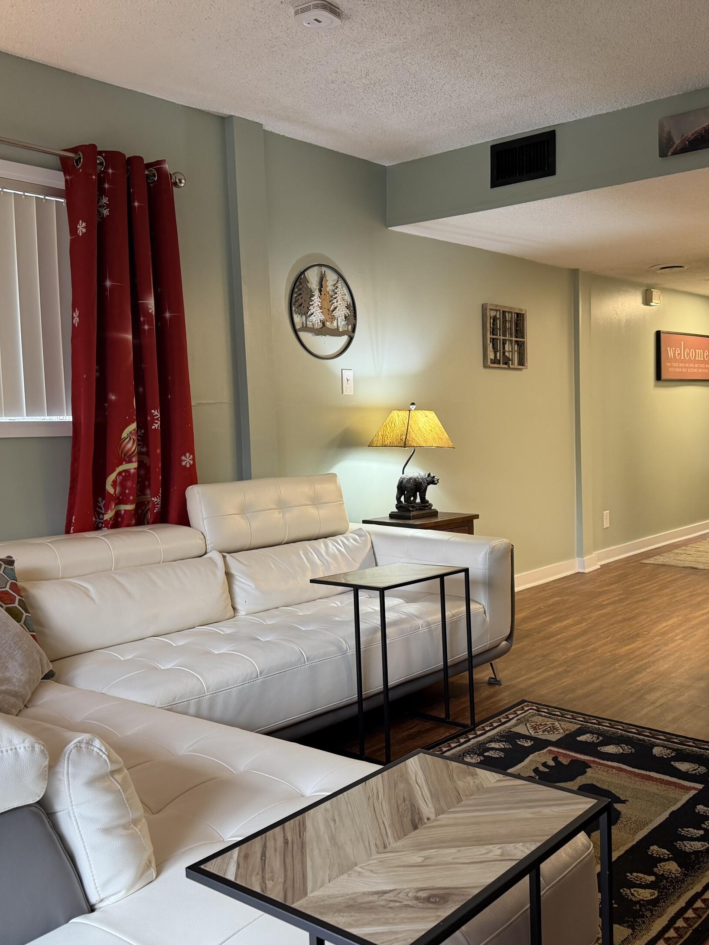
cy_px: 484
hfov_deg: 42.9
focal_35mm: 33
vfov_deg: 55.4
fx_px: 901
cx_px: 398
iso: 200
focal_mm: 6.76
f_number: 1.78
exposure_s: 1/60
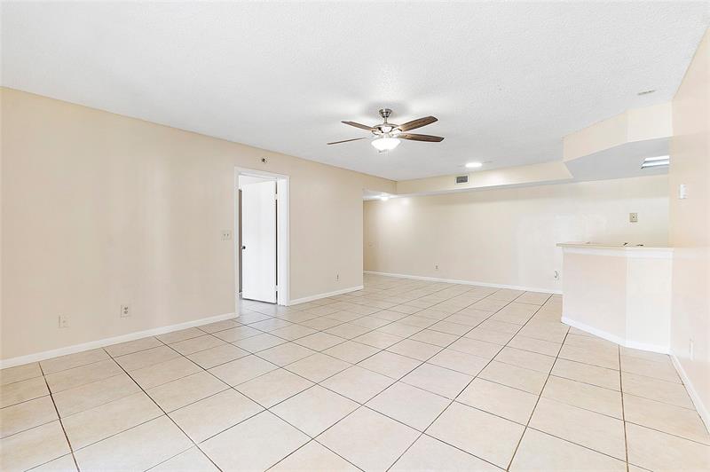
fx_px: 296
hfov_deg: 100.4
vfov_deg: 77.2
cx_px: 355
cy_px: 236
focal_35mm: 15
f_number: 10
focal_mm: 10
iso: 250
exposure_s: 1/8
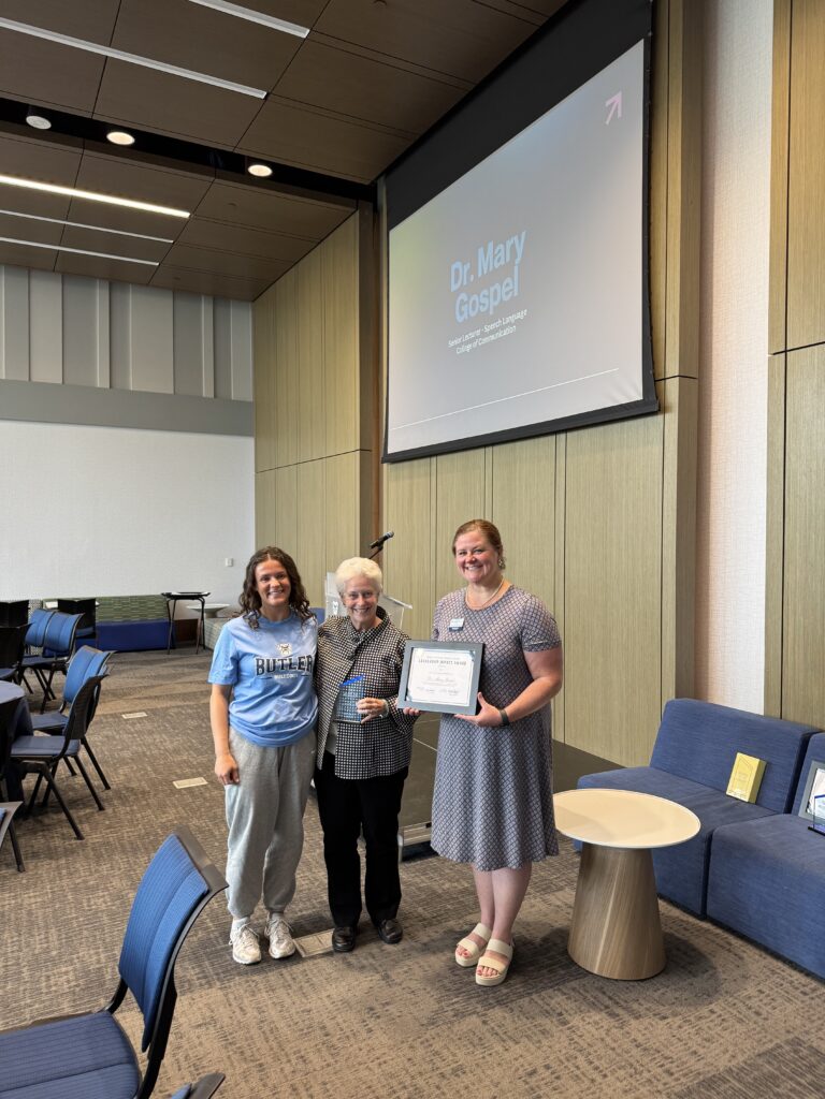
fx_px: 763
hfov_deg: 56.8
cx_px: 412
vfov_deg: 71.6
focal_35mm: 24
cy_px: 550
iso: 160
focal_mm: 6.76
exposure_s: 1/75
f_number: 1.78
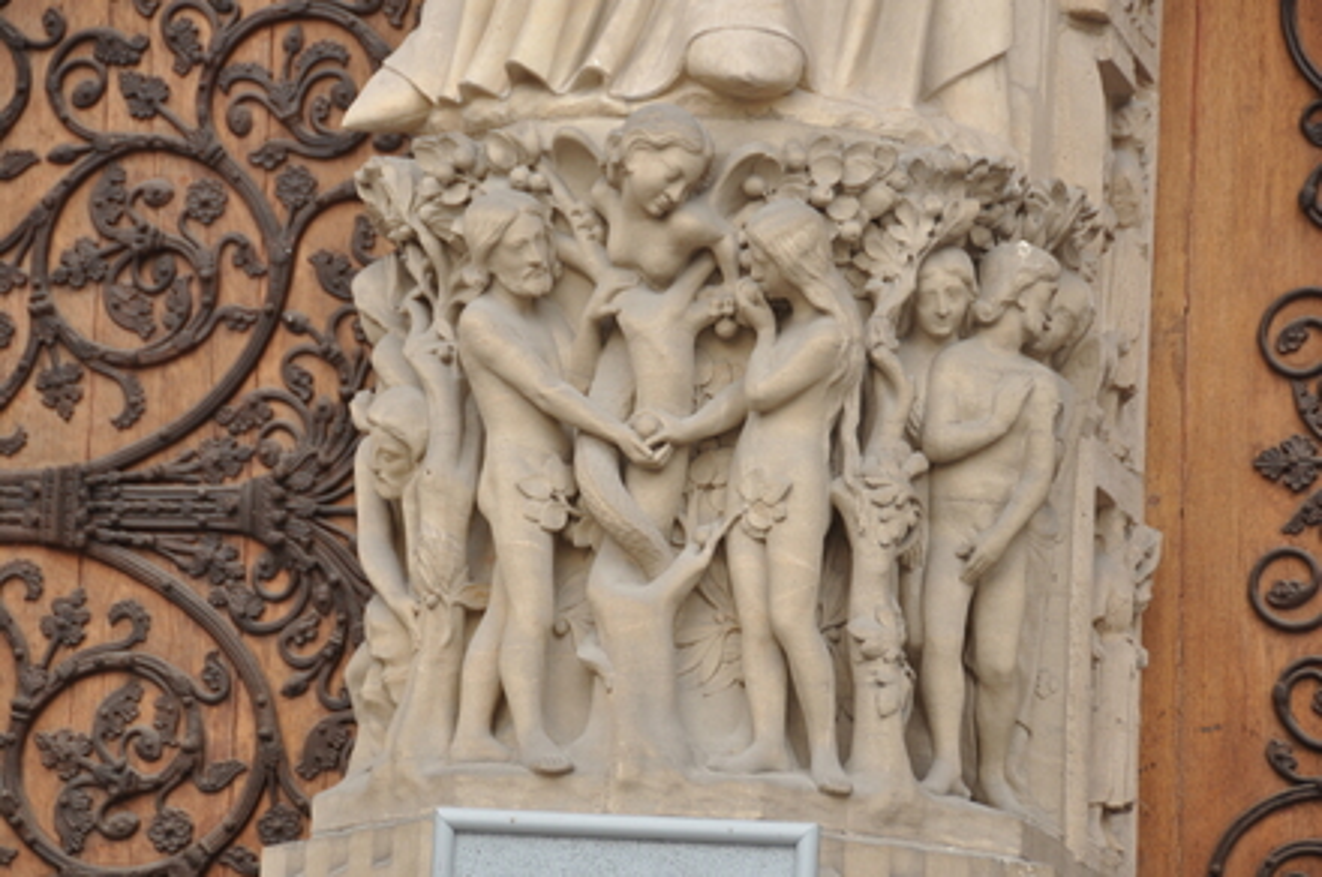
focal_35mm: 158
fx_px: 5775
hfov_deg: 13.1
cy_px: 438
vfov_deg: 8.7
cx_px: 661
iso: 200
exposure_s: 1/25
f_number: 5.3
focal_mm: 105
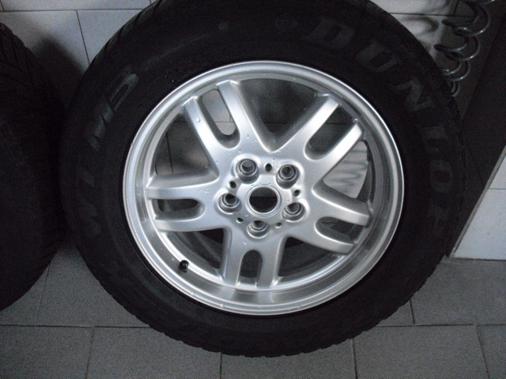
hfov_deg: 49.0
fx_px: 555
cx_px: 253
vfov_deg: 37.7
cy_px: 190
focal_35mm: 38
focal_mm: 6.2
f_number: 2.8
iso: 800
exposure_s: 1/125
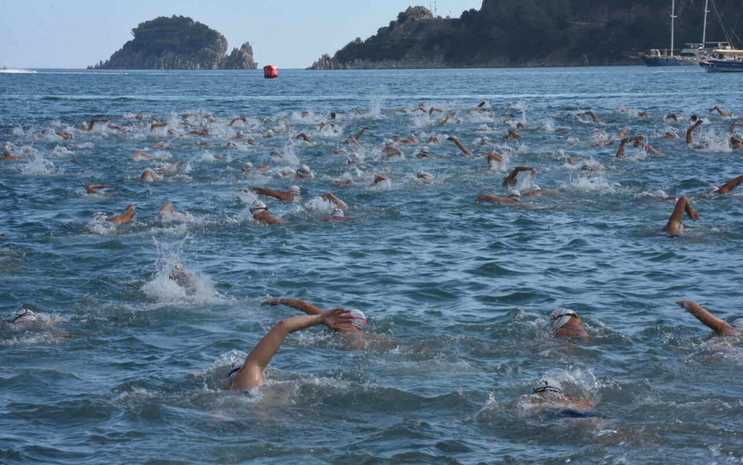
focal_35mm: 138
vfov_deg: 9.5
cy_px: 225
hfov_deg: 15.1
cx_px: 371
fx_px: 2795
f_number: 25
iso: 400
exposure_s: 1/125
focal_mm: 90
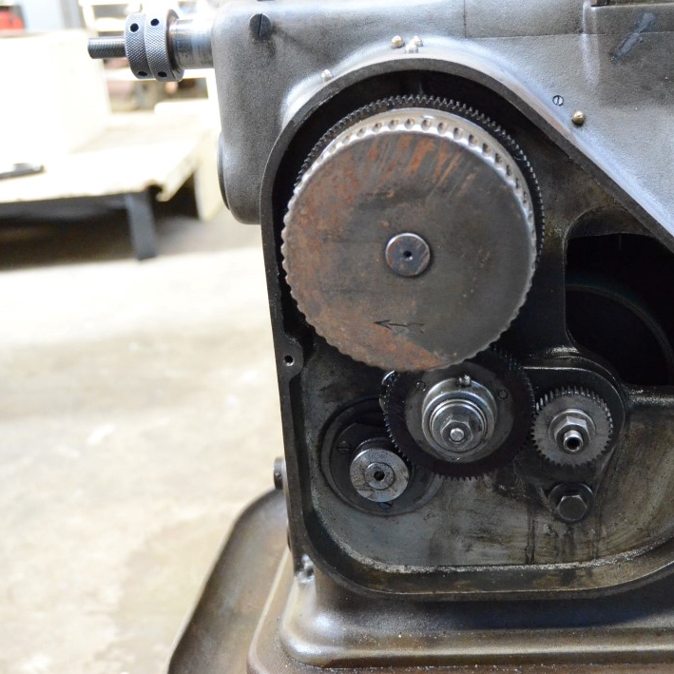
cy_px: 337
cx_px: 475
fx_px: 1160
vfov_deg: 32.4
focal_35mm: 53
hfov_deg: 32.0
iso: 6400
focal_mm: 27
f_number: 4
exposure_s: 1/80
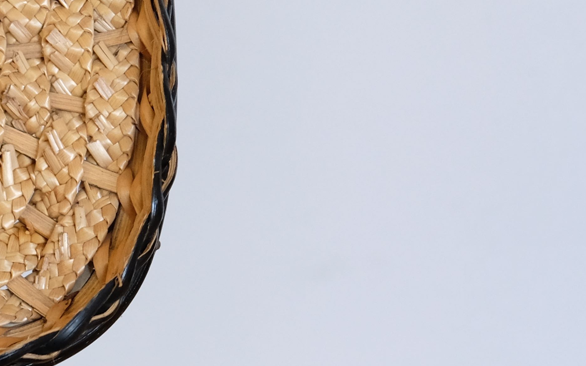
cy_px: 136
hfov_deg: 11.3
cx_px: -350
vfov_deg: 7.4
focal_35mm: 177
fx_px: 2827
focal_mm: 35.8
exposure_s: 1/60
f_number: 3.6
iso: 1000
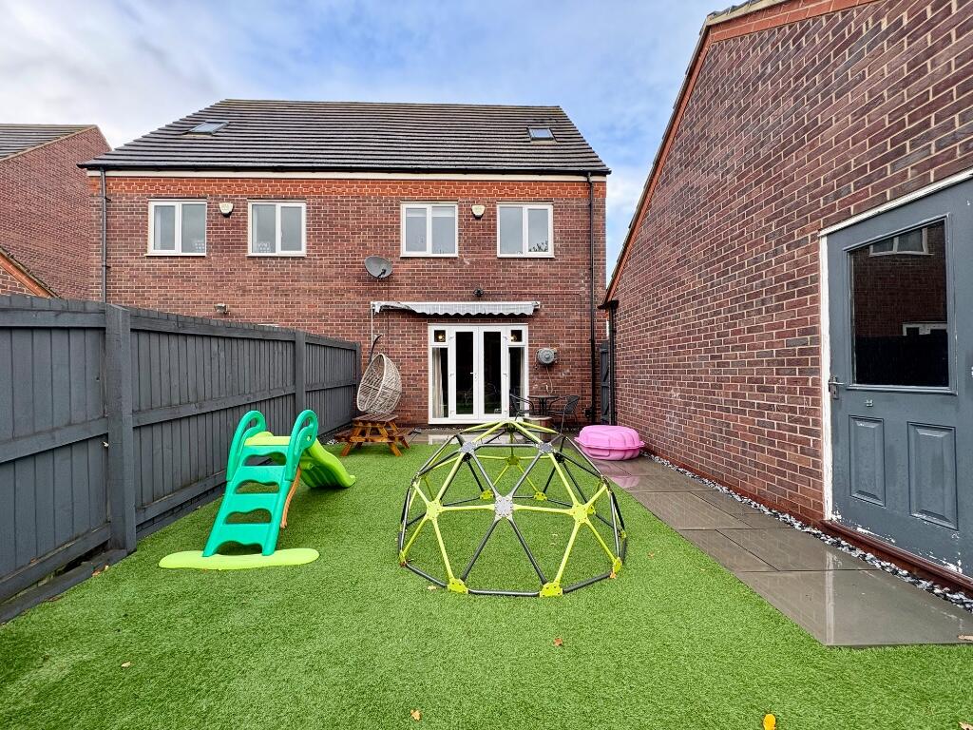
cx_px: 486
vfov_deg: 85.7
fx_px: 394
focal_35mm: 14
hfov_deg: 102.1
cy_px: 365
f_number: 2.2
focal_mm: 2.22
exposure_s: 1/235
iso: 64
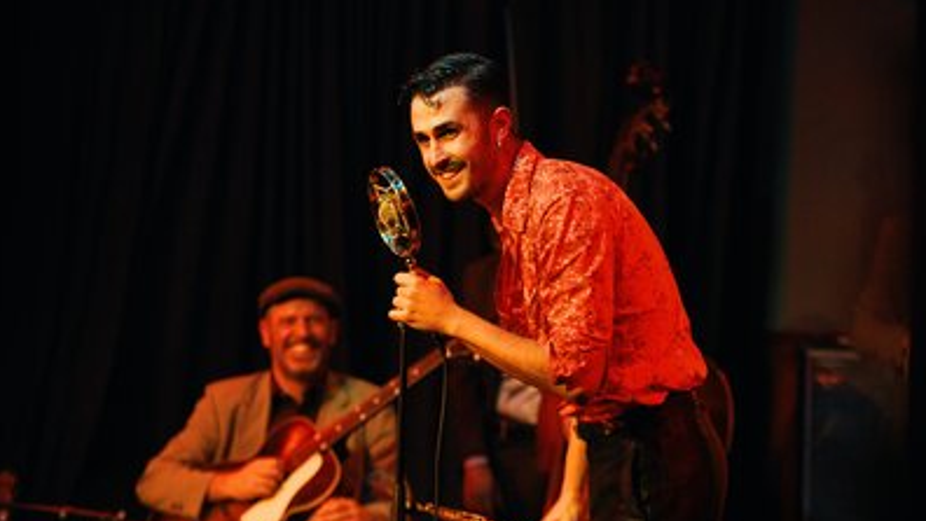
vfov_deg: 9.6
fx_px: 3095
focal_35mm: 126
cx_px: 463
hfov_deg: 17.0
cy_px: 249
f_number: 3.5
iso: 6400
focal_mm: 119
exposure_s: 1/125
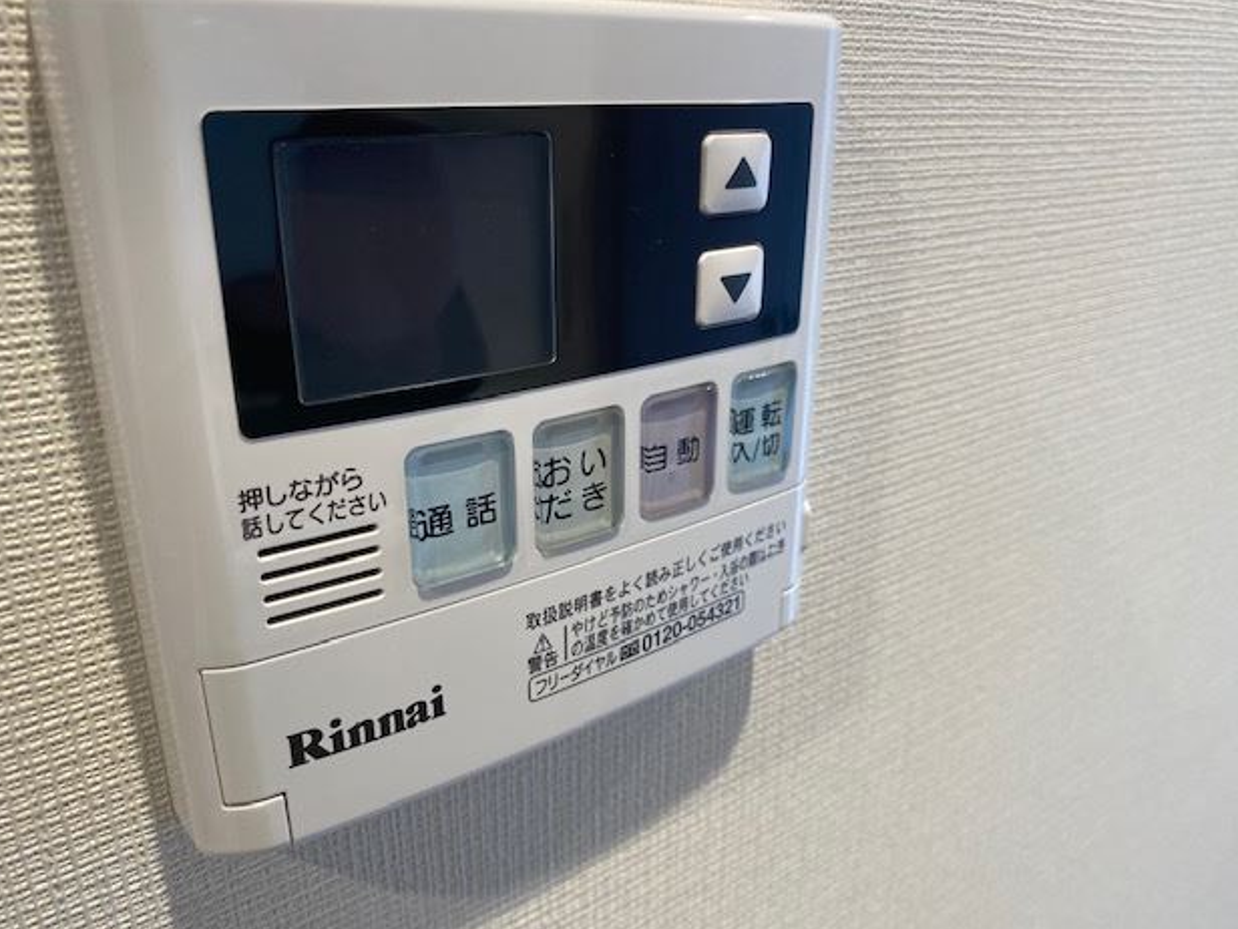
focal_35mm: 27
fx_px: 966
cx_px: 611
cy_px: 479
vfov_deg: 51.3
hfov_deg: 65.3
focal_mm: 4.25
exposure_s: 1/100
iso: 125
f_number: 1.8
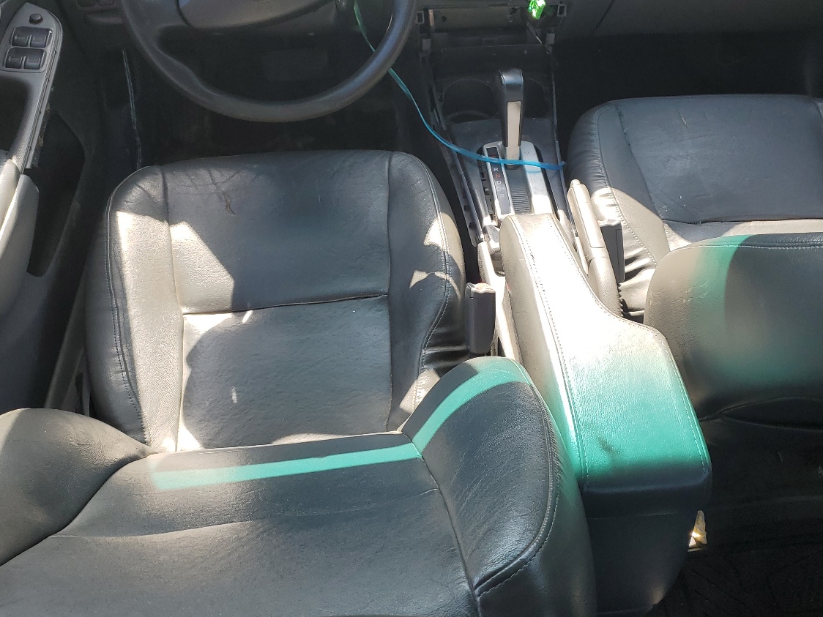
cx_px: 439
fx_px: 880
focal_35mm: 37
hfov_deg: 50.1
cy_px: 218
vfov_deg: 38.3
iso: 50
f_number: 1.5
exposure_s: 1/435
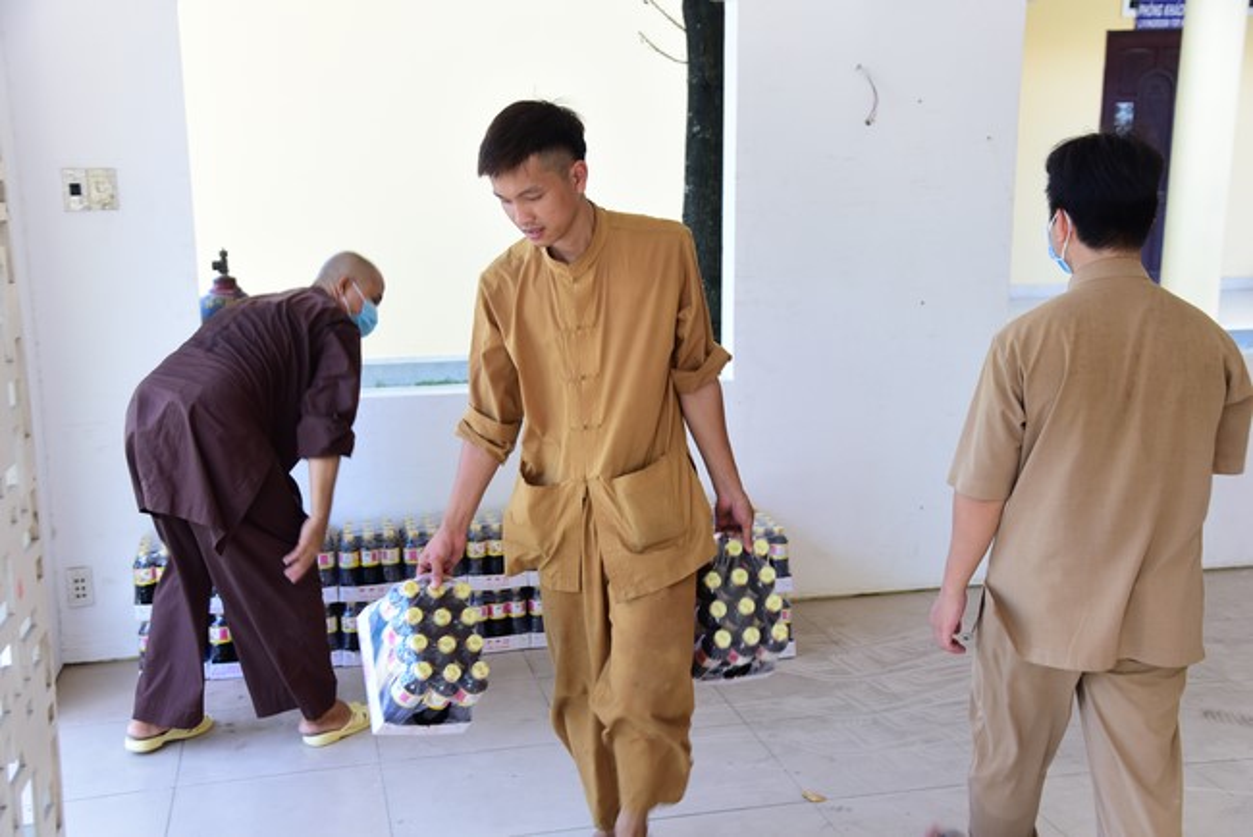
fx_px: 1393
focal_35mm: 40
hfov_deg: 48.4
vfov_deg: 33.4
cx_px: 626
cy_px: 418
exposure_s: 1/80
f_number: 5.6
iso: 500
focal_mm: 40
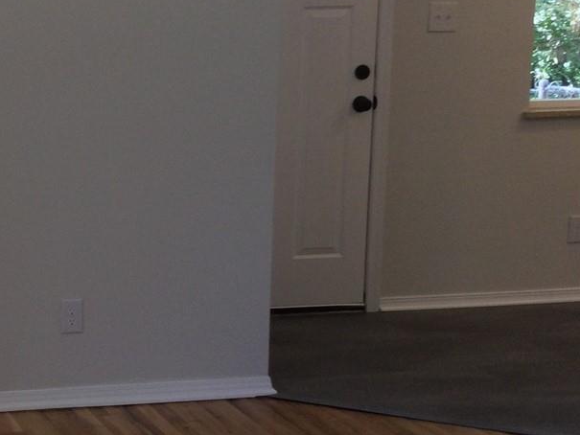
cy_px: 198
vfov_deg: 18.0
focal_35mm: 82
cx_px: -124
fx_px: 1374
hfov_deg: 22.0
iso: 32
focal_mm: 3.3
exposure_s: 1/60
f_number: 2.4
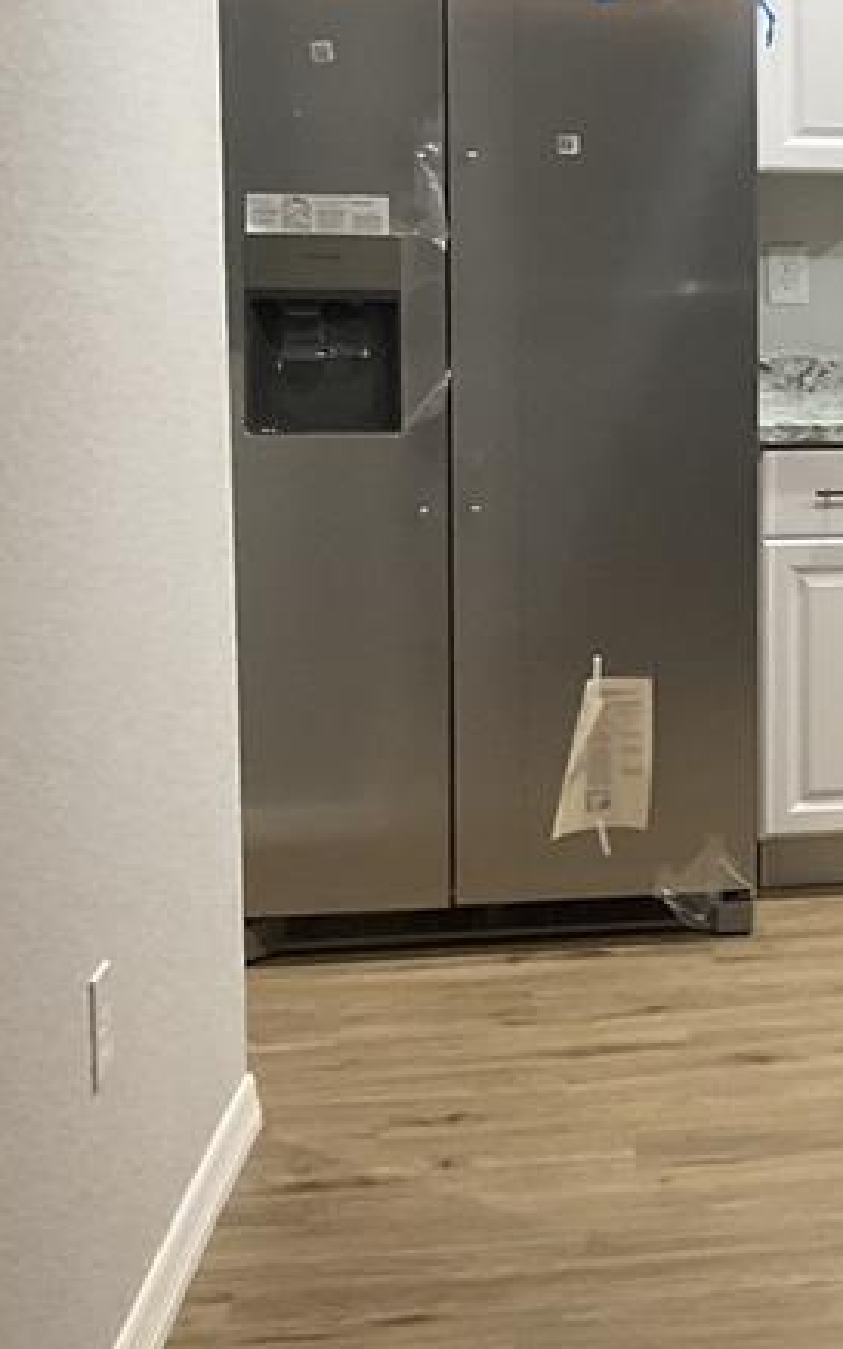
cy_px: 414
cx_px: 1402
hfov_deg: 16.0
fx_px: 2648
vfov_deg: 28.3
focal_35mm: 72
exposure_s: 1/60
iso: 80
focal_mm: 3
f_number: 1.8
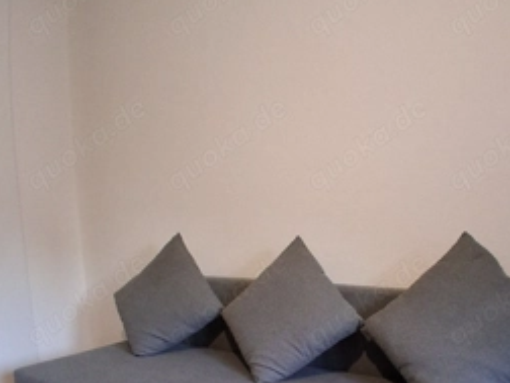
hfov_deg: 64.9
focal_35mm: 27
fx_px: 398
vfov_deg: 47.2
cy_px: 330
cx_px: 300
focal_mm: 1.4
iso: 400
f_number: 2.2
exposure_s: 1/25
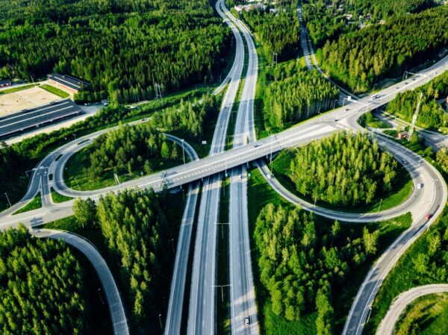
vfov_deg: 53.0
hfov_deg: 67.3
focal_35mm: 26
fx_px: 336
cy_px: 168
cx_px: 224
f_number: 2.2
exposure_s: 1/370
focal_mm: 4.7
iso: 100
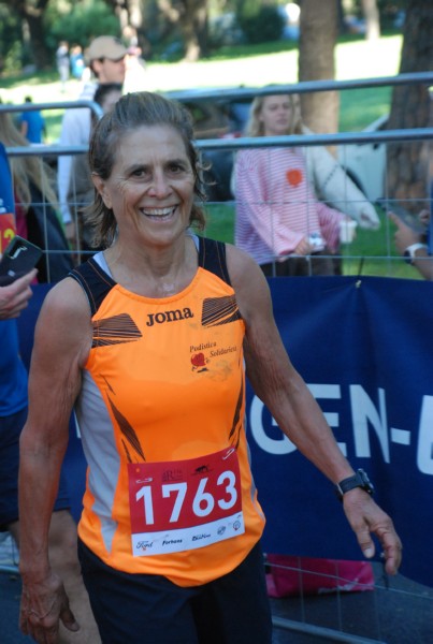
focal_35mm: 150
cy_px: 322
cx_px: 216
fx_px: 2692
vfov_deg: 13.7
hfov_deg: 9.2
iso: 1000
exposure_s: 1/200
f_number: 5.6
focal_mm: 100
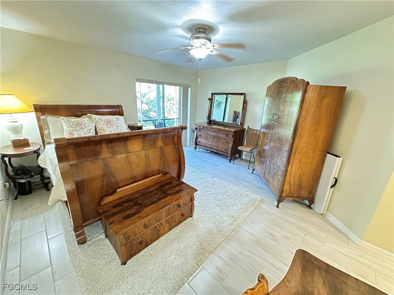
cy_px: 148
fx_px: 159
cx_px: 197
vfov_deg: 85.7
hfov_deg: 102.1
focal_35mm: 14
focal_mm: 2.22
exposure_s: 1/40
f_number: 2.2
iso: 1250
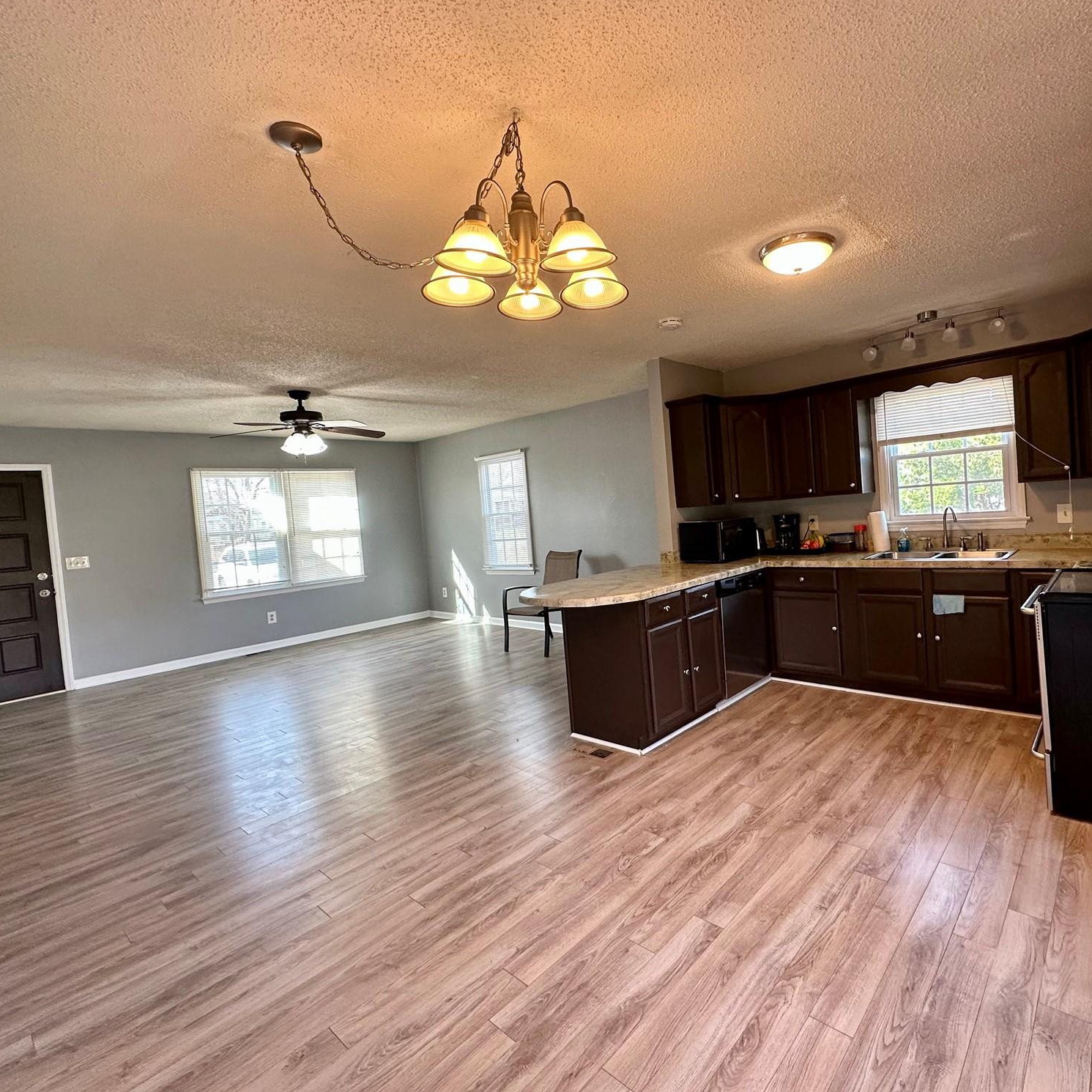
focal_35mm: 17
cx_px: 638
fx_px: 607
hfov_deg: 83.2
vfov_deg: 83.9
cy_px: 531
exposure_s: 1/120
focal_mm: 2.22
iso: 200
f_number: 2.2
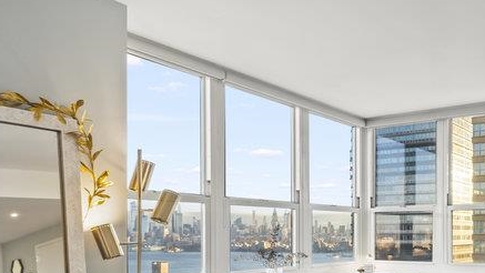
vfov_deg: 31.7
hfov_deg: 48.4
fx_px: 463
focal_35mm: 36
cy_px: 229
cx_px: 452
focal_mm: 15
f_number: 8
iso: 800
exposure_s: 1/10
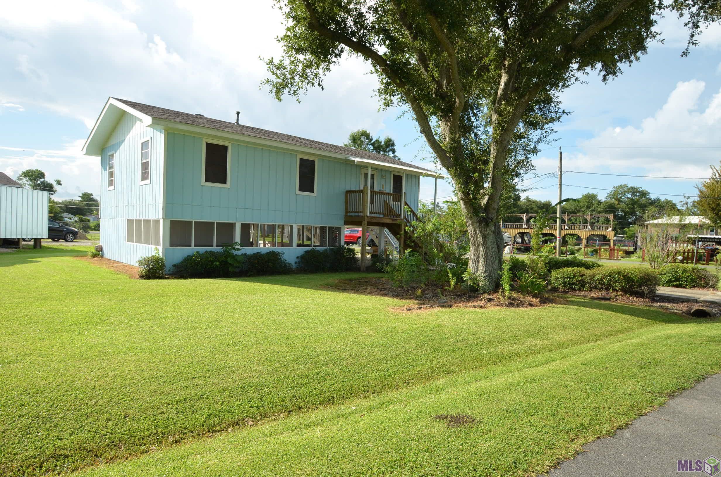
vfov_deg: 59.3
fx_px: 420
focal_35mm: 21
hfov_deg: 81.3
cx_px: 360
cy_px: 238
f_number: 8
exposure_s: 1/250
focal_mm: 14
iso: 180
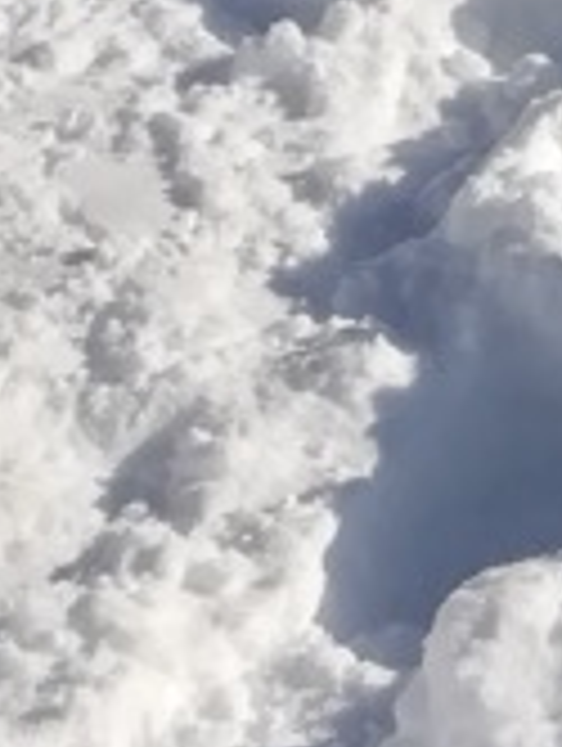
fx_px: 3455
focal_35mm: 160
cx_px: 1529
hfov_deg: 8.2
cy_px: -1053
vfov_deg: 10.6
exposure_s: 1/1325
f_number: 2.2
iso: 50
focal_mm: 3.83
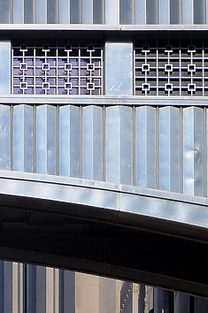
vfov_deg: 4.5
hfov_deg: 3.0
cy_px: 348
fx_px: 3981
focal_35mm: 458
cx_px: 112
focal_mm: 120
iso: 200
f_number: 9
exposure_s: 1/500
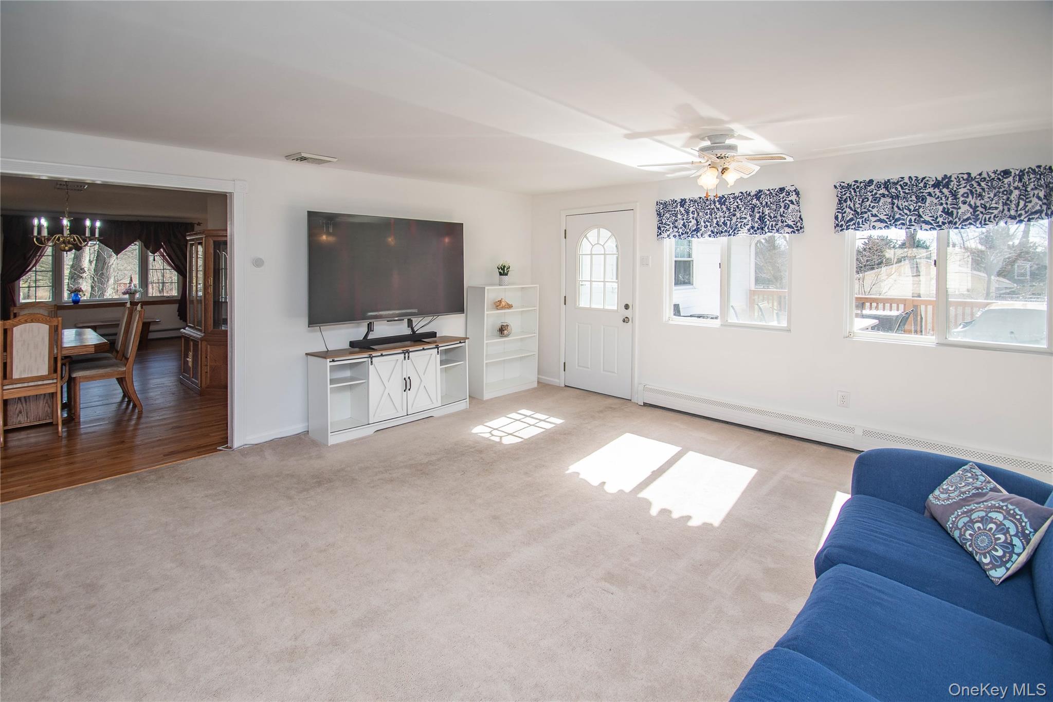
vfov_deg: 77.3
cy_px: 351
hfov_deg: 100.4
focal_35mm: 15
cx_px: 526
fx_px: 439
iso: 100
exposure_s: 1/100
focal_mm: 10
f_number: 5
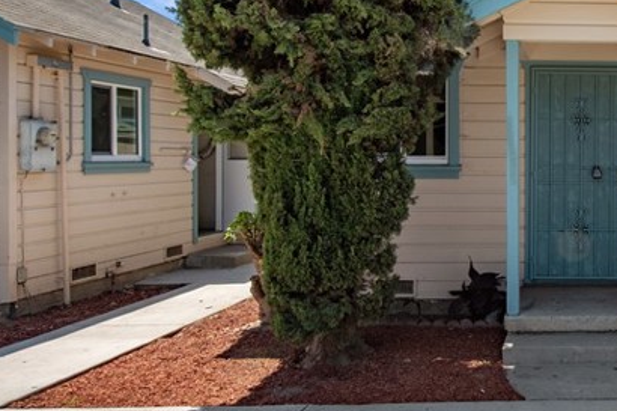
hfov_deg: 42.9
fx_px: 685
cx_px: 591
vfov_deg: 32.9
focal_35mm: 40
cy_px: 120
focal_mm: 16
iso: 200
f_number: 10
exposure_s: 1/400
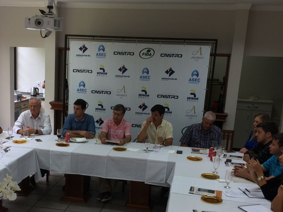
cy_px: 154
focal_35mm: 50
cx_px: 92
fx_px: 409
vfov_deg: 28.7
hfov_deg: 37.7
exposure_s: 1/40
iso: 32
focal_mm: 4.15
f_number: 2.2
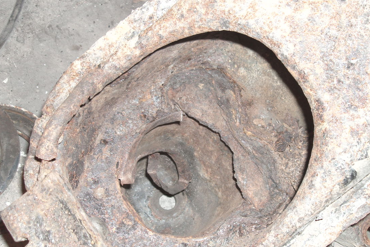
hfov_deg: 43.6
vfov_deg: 29.9
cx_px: 196
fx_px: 462
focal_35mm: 45
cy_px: 130
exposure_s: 1/40
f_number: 2.8
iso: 80
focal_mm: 6.2
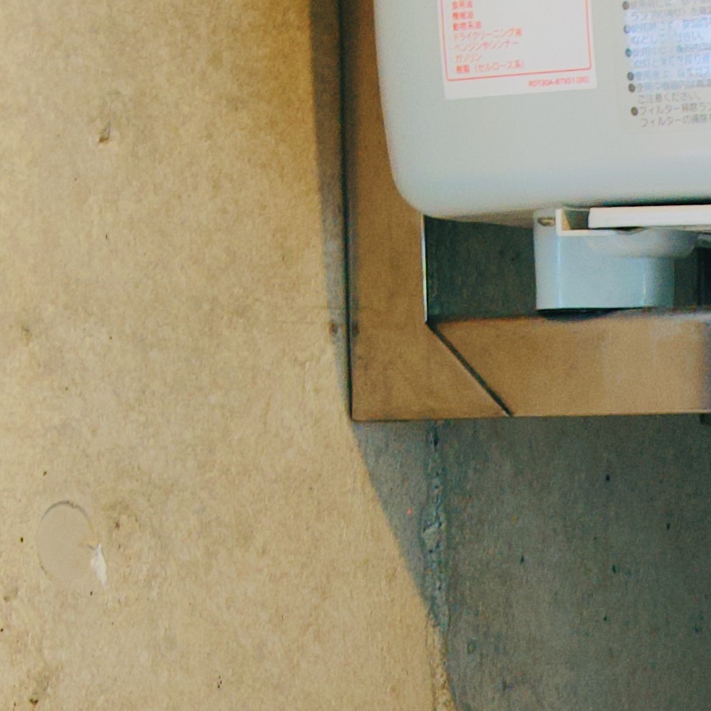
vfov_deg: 13.5
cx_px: 1096
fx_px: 2928
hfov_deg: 13.0
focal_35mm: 126
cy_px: 860
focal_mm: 17
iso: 640
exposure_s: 1/20
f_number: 4
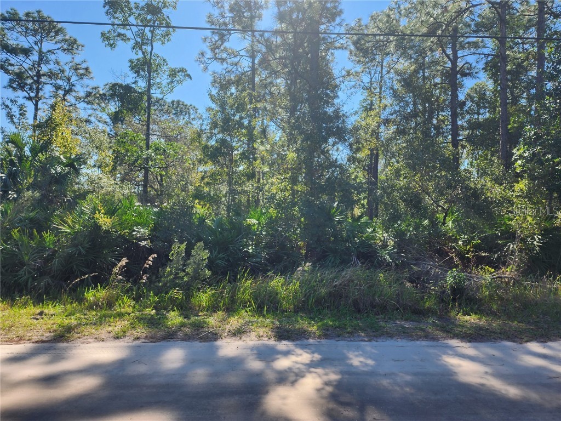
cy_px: 210
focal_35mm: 23
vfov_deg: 58.9
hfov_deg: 73.9
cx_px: 280
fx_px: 373
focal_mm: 6.4
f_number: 1.8
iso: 12
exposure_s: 1/593
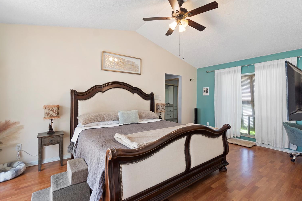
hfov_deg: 96.7
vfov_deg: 73.7
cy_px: 102
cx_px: 160
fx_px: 134
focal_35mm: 16
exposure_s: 1.6
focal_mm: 10
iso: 100
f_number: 8
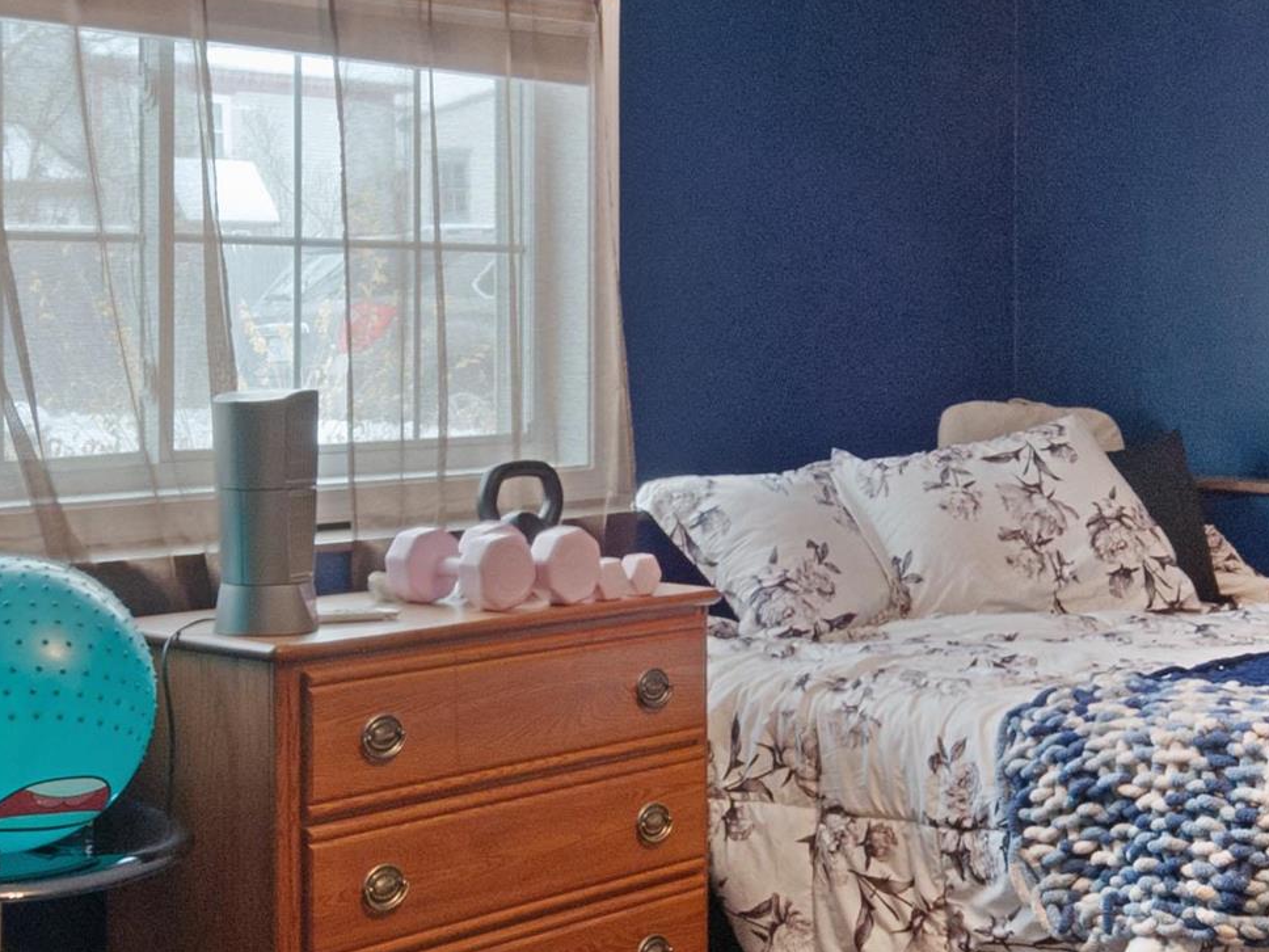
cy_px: 351
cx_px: 773
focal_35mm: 55
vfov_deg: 26.5
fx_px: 2016
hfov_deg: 34.8
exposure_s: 1/1.25
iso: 200
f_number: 10
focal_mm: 12
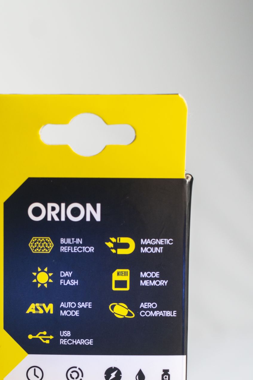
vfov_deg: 24.2
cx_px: 88
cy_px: 293
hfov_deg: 16.4
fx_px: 874
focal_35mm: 83
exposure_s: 1/30
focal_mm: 35
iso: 200
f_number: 5
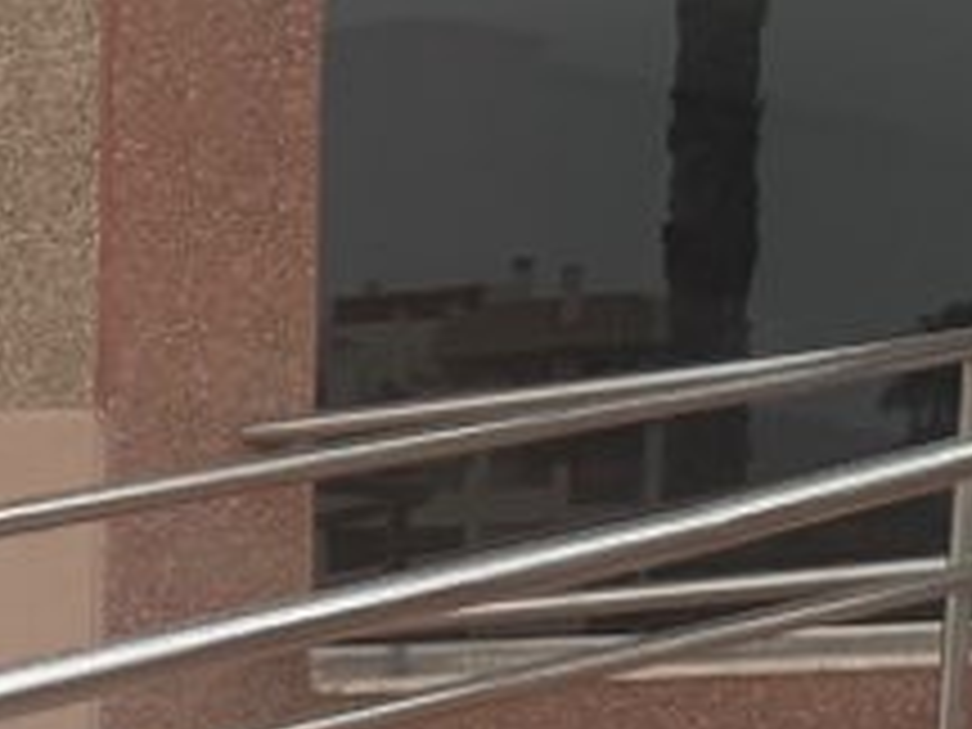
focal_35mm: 167
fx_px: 4689
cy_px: 2018
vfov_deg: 7.9
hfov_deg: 10.3
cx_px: -1314
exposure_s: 1/2415
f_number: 1.78
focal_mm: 6.76
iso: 80
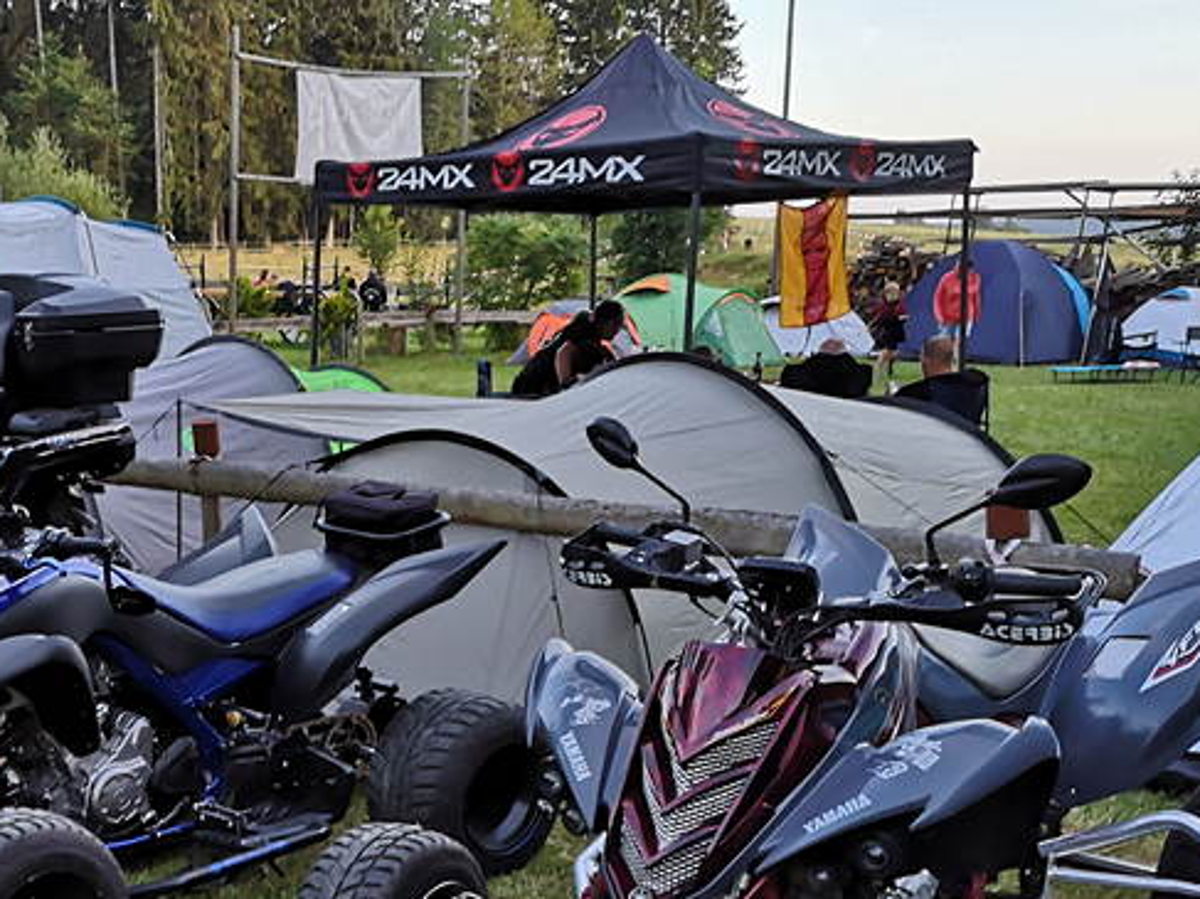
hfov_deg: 38.3
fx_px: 1664
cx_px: 254
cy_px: 699
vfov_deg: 29.7
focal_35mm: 48
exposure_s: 1/100
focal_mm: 3.95
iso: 50
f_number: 1.8
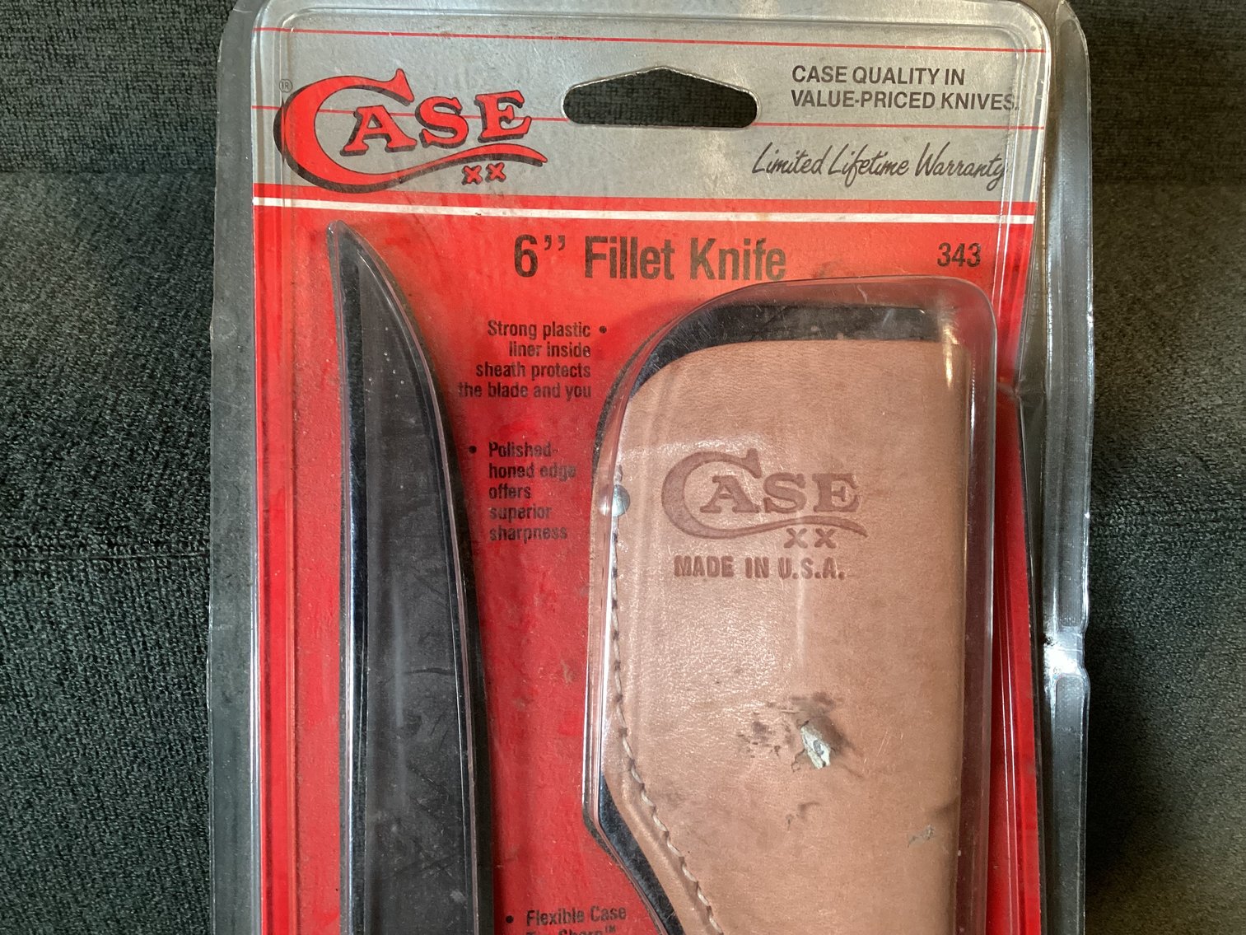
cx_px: 623
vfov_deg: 45.4
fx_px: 1116
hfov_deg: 58.3
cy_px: 468
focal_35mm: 31
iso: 250
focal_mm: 3.3
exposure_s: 1/60
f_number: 2.4
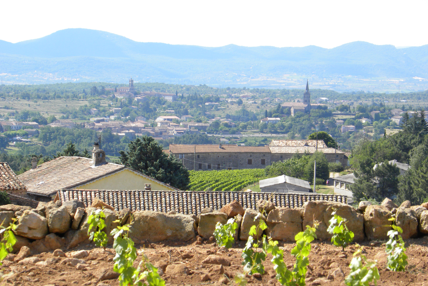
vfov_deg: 7.2
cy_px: 154
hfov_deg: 10.7
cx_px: 213
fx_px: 2282
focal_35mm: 192
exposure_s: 1/283
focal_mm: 32.7
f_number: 5
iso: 64
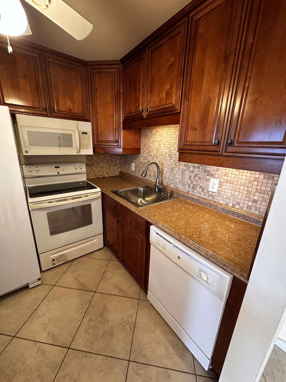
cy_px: 191
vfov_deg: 102.1
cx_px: 143
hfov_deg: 85.7
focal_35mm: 14
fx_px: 154
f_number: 2.2
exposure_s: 1/60
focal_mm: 2.22
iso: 400
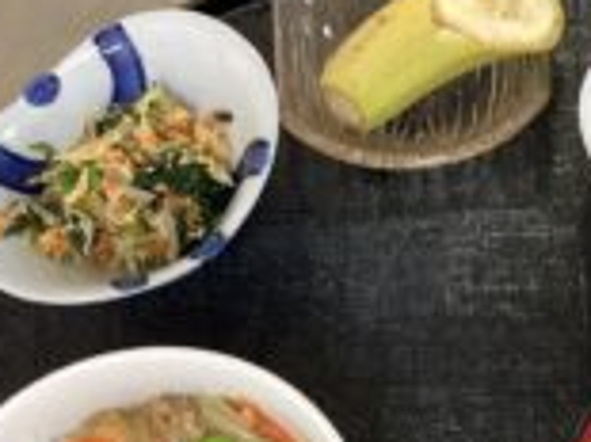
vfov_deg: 19.1
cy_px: 425
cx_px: 475
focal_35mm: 75
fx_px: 1279
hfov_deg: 25.5
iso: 320
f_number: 2.4
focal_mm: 3.3
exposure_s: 1/40
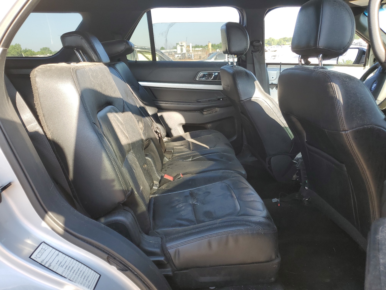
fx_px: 290
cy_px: 145
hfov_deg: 67.3
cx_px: 193
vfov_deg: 53.1
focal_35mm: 26
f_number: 1.5
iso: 50
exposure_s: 1/294
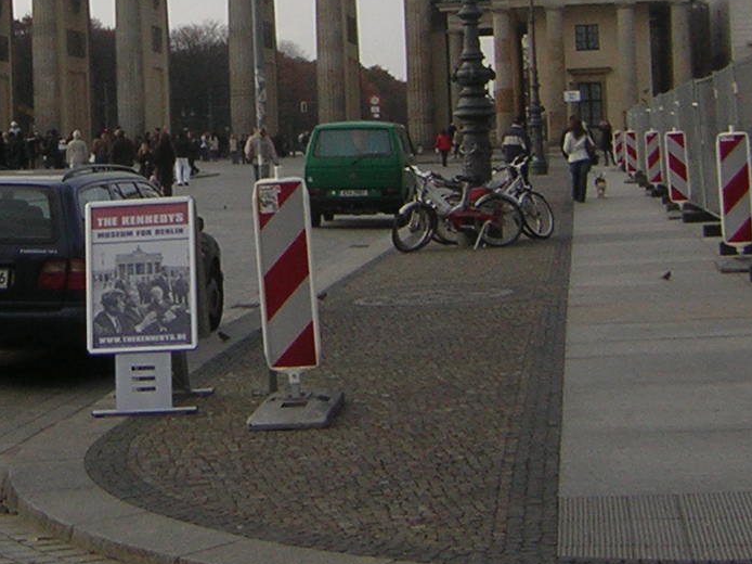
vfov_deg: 17.5
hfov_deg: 23.2
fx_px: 1802
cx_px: 155
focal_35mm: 83
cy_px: 38
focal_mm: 4.7
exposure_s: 1/267
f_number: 5.2
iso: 50
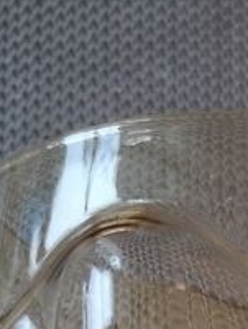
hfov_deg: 10.9
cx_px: 302
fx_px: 1279
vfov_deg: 12.8
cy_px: 665
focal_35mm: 134
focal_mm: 5.58
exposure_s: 1/33.3
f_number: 1.8
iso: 250
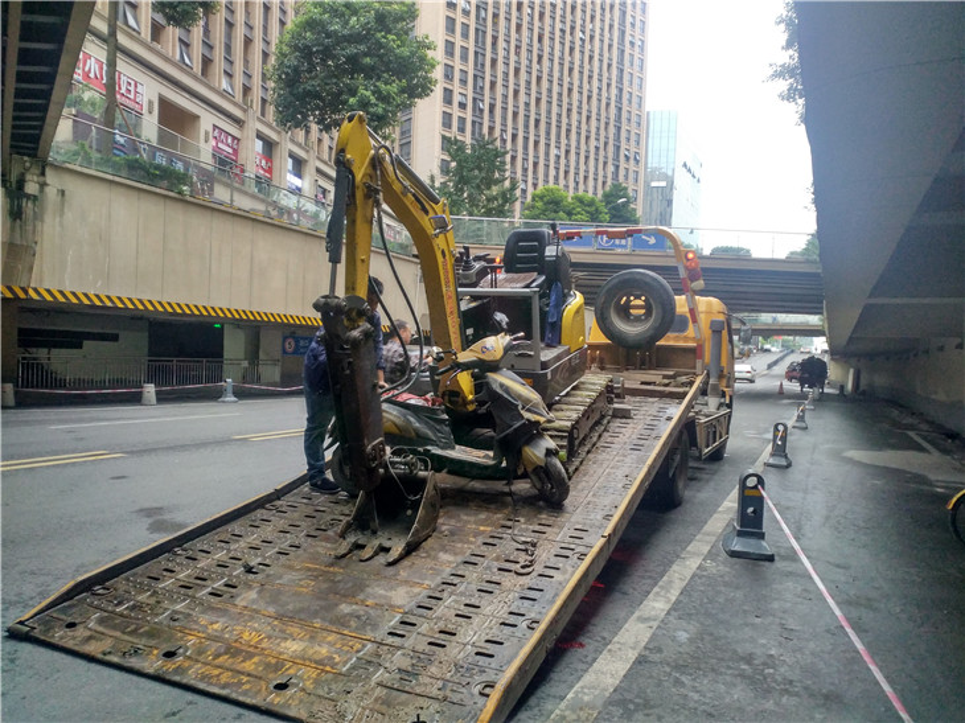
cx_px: 482
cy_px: 362
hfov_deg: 65.3
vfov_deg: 51.3
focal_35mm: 27
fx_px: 752
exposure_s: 1/20
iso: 201
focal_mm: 4.73
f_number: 2.2
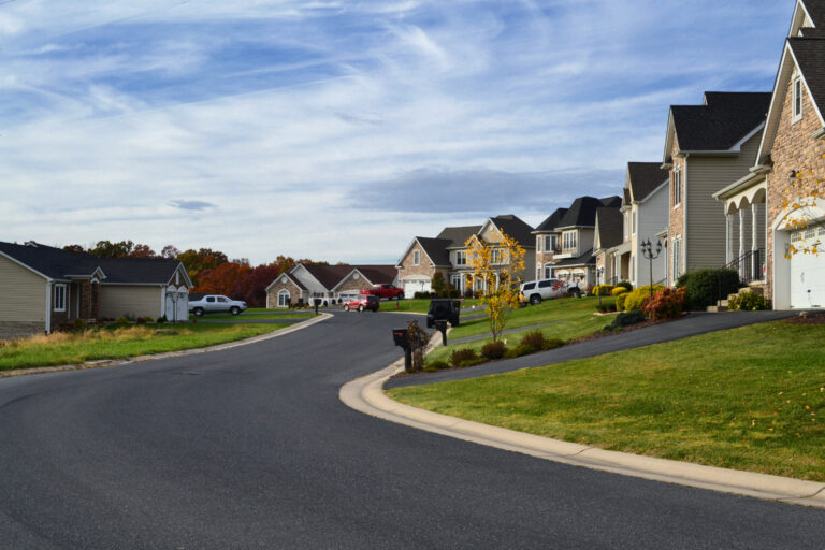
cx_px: 412
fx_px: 1100
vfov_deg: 28.1
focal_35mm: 48
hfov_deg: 41.1
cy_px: 275
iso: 400
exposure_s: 1/320
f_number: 10
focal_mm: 32
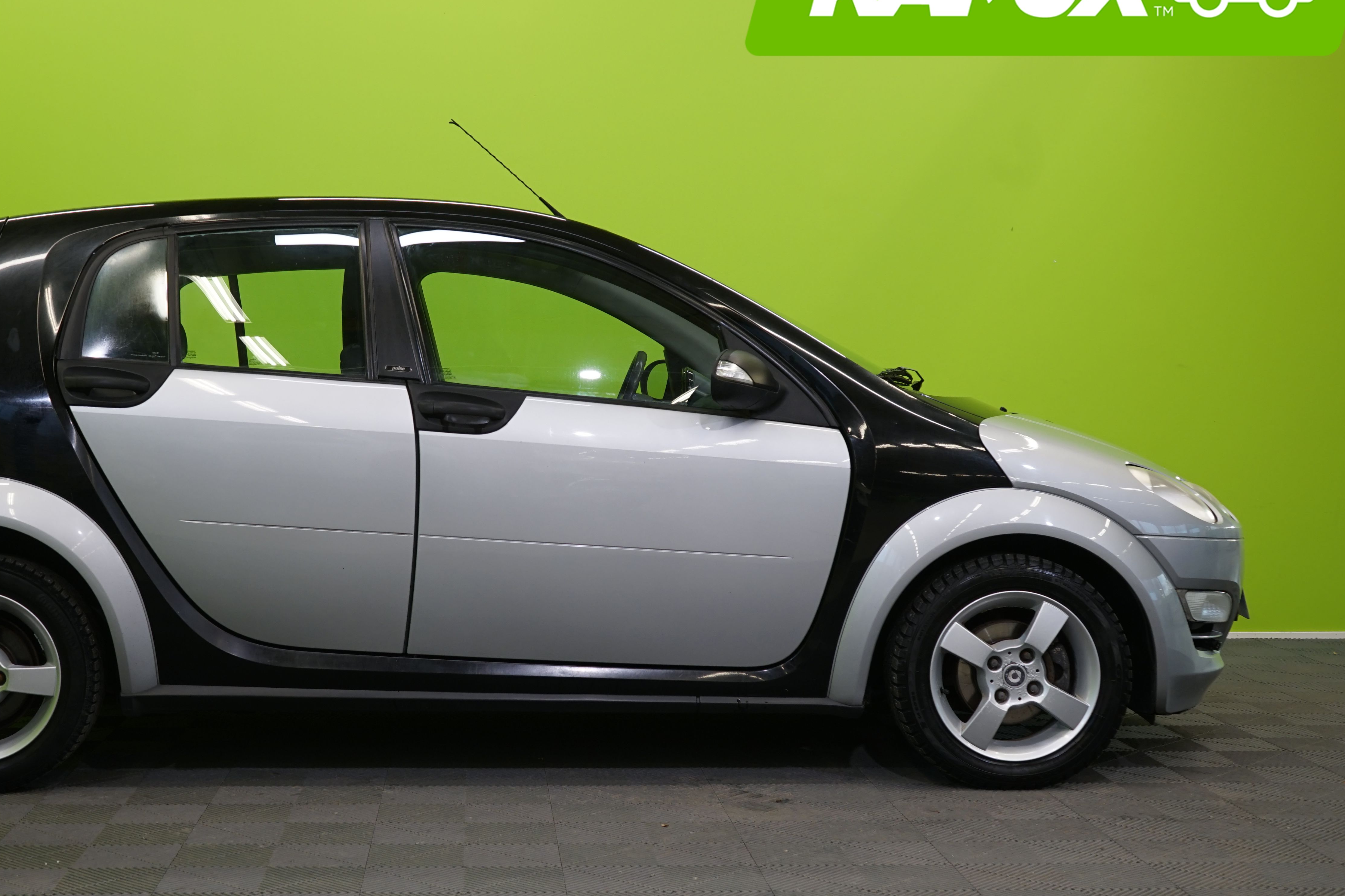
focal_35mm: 51
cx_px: 518
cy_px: 444
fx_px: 1905
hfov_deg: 38.7
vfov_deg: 26.5
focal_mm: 38
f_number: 5.6
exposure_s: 1/40
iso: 400
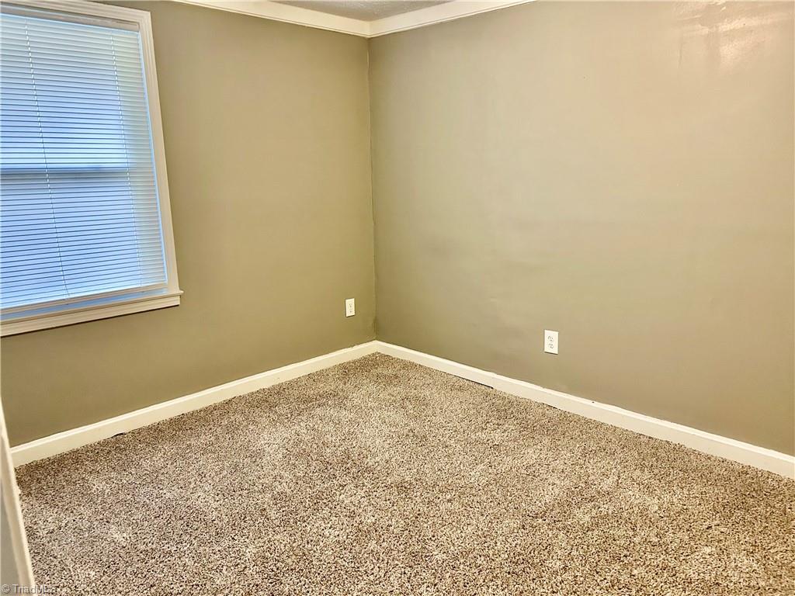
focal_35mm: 26
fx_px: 597
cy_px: 298
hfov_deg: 67.3
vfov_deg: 53.1
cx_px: 398
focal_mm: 5.7
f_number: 1.5
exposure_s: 1/60
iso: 320
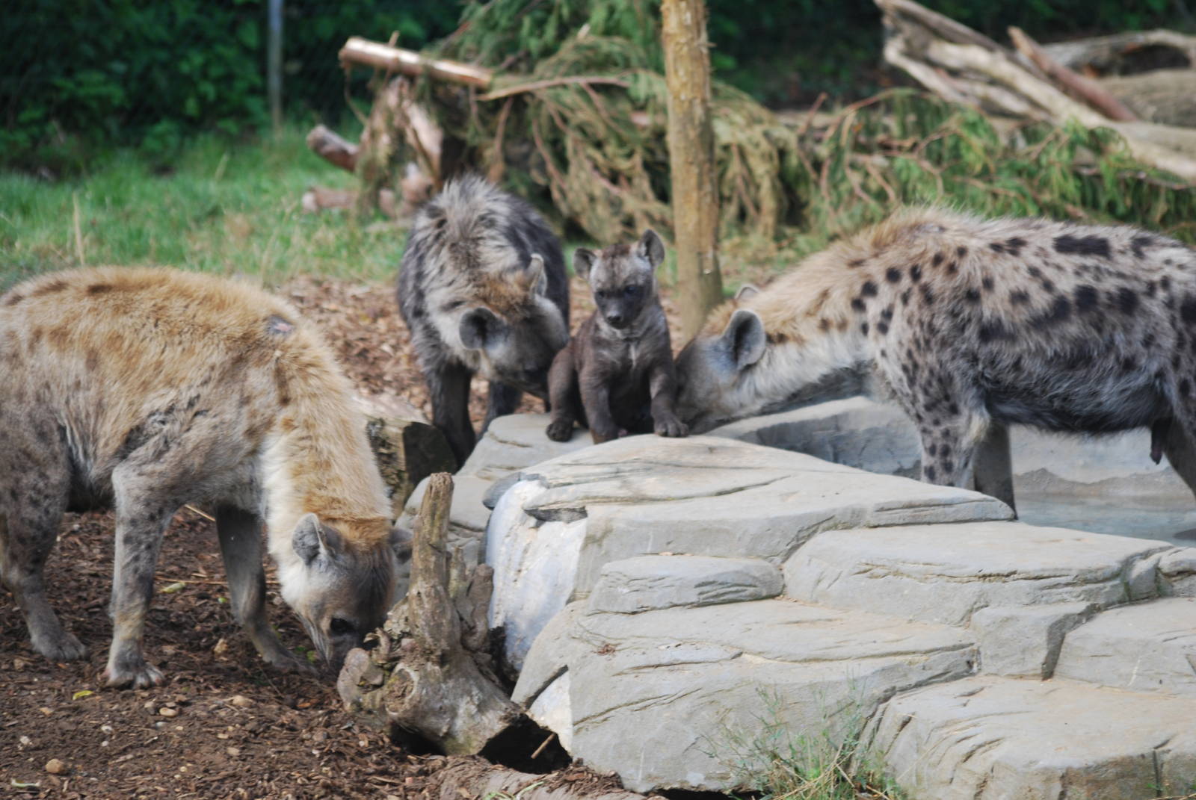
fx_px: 6735
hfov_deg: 10.1
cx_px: 598
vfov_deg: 6.8
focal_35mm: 202
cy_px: 400
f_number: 4.5
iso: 200
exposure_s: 1/320
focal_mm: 135
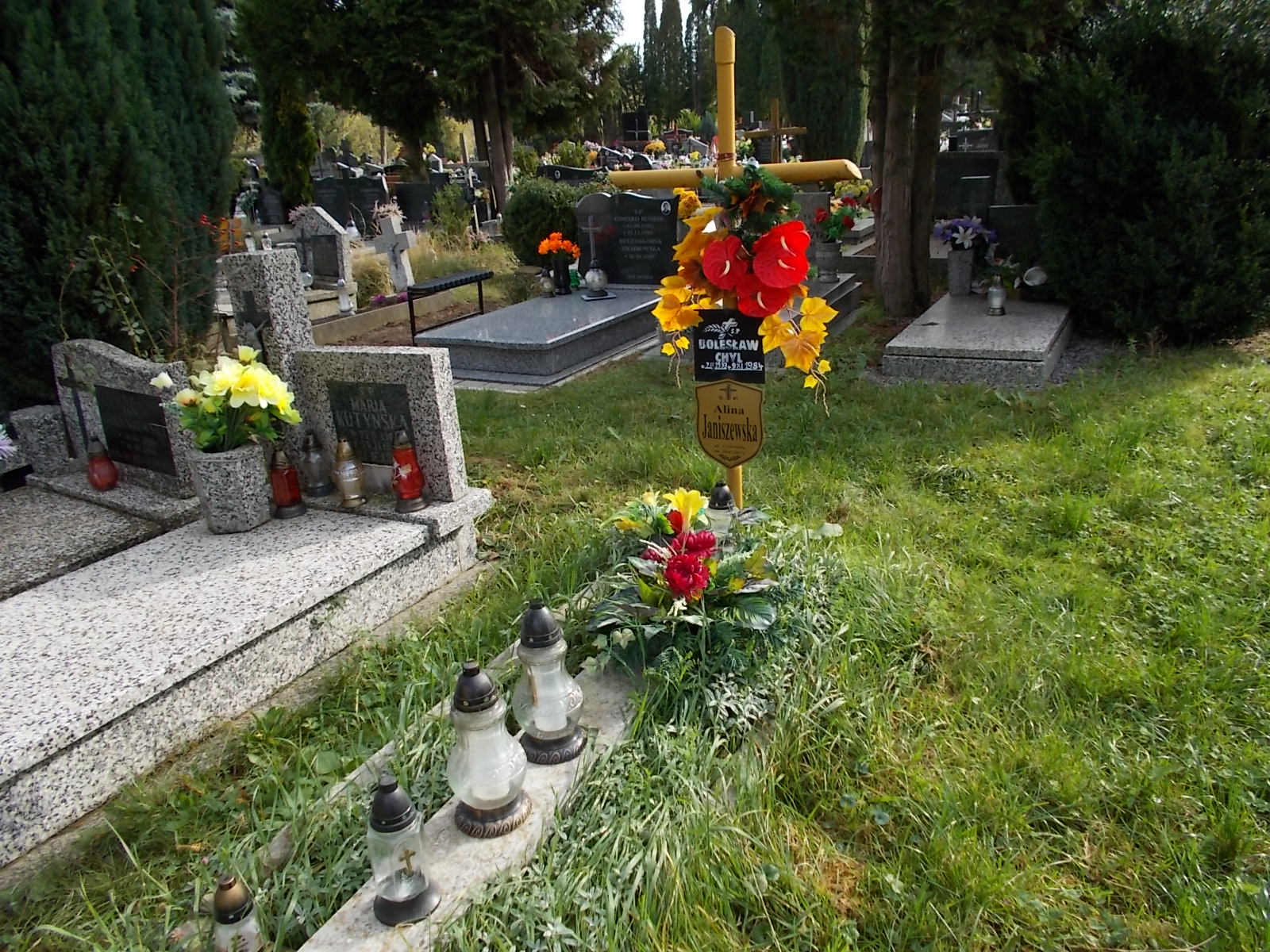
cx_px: 635
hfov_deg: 67.3
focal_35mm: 26
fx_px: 954
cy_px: 476
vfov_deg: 53.1
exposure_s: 1/400
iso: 80
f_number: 3.2
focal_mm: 4.6
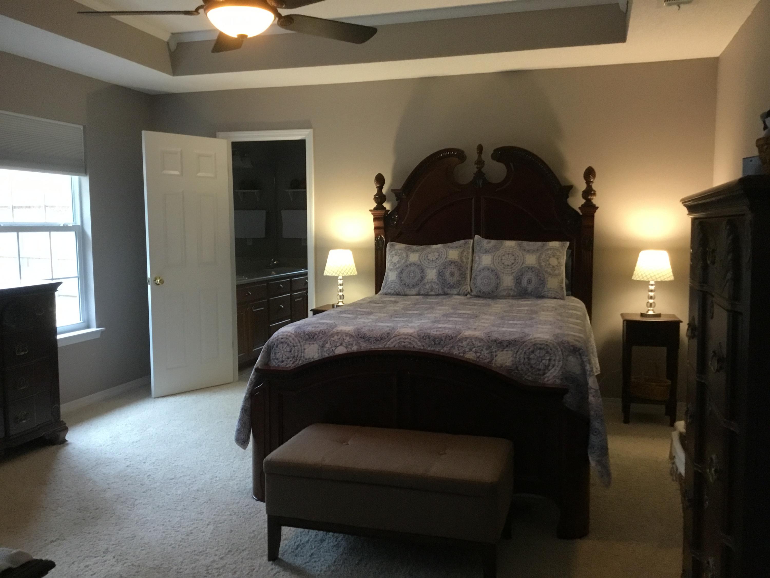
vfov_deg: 45.4
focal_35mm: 31
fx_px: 690
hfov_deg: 58.4
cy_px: 289
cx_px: 385
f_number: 2.4
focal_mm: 3.3
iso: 160
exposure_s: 1/30
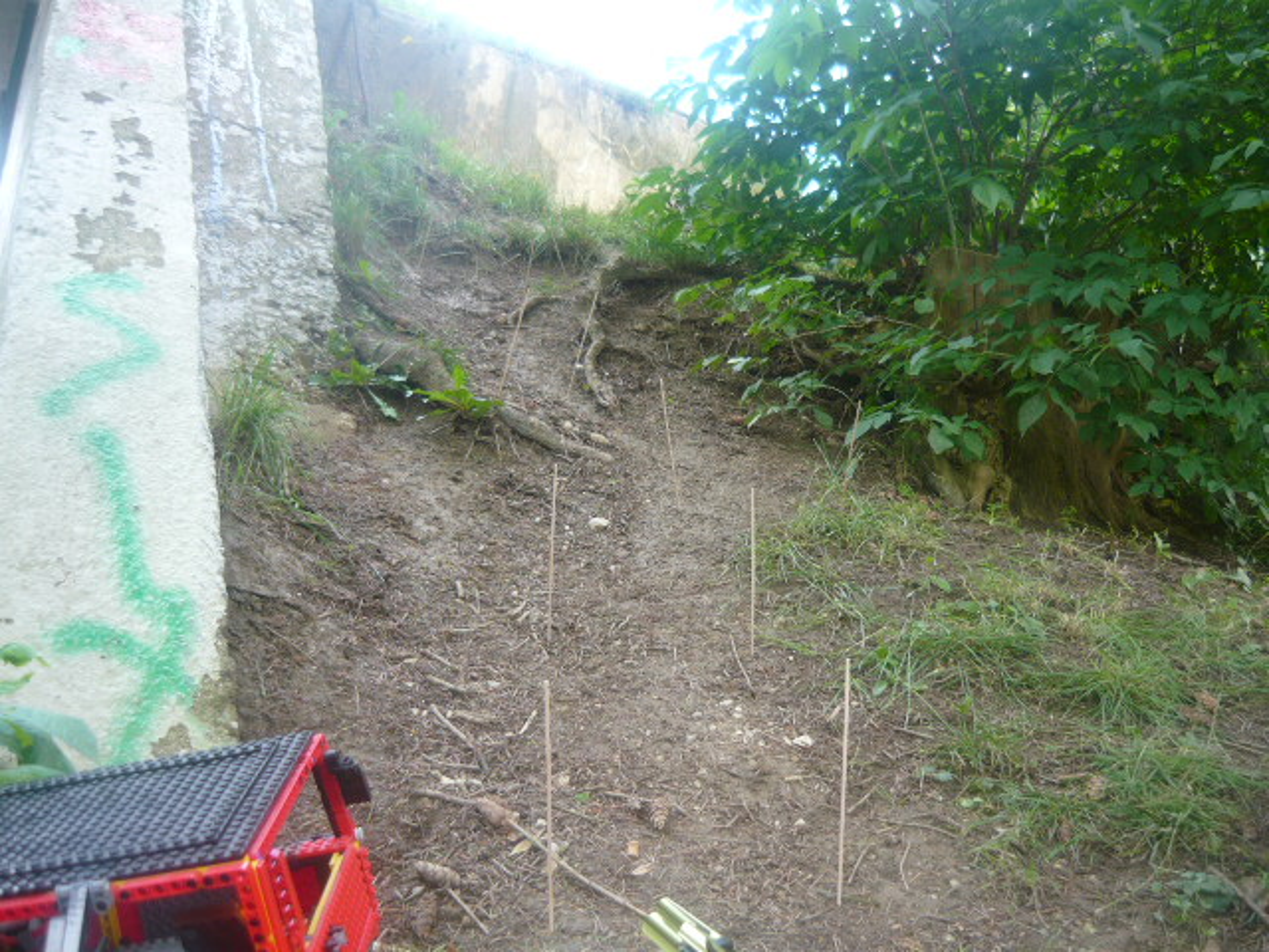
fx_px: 1210
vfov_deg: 42.9
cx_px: 634
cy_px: 476
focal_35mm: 33
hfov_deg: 55.4
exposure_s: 1/80
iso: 100
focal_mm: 5.5
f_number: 2.8
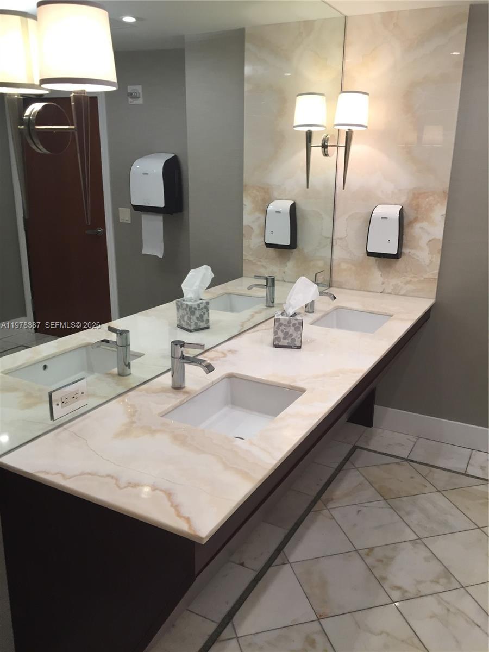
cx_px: 244
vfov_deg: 61.7
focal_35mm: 29
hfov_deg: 48.2
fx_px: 546
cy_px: 326
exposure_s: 1/40
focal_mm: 4.15
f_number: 2.2
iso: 40
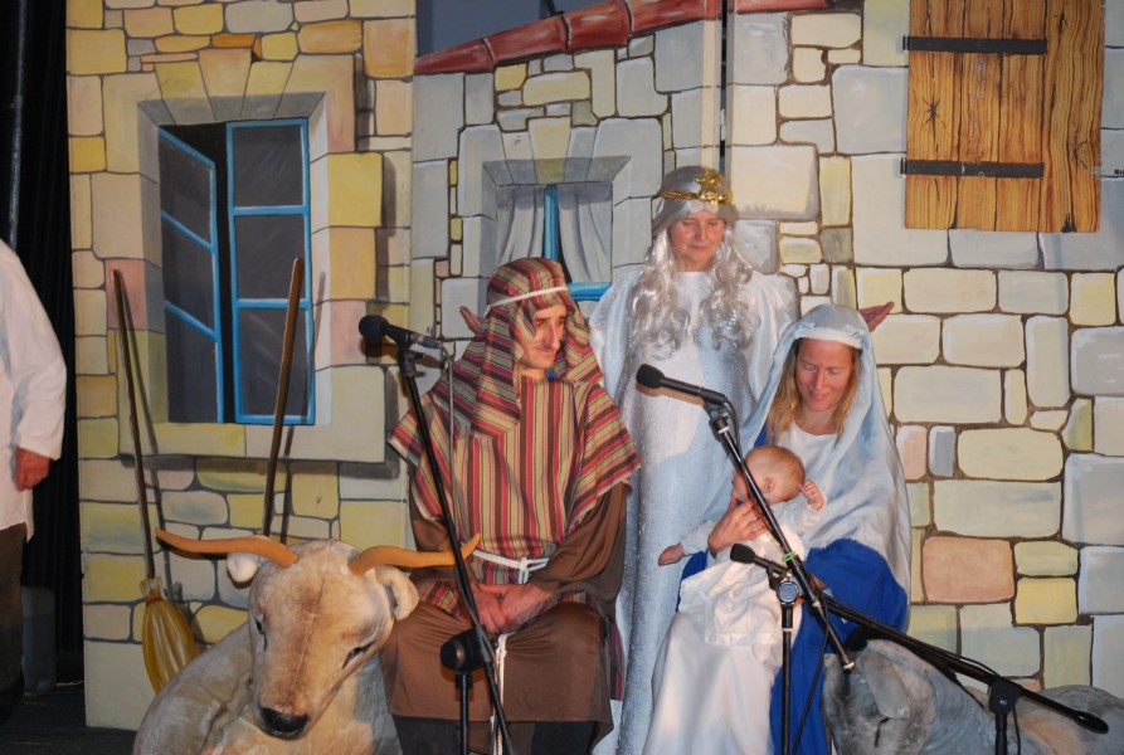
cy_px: 378
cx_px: 562
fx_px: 2910
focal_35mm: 93
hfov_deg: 21.9
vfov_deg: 14.8
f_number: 4.2
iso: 560
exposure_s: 1/60
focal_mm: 62
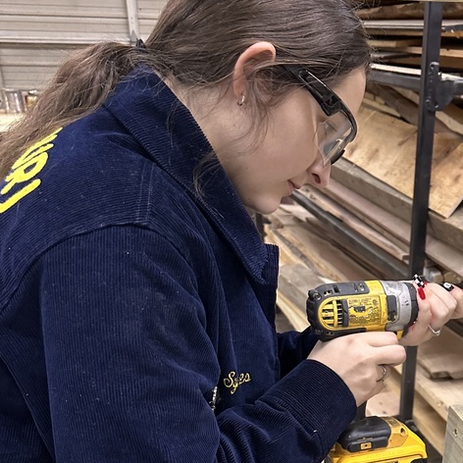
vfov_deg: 34.8
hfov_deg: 35.5
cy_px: 412
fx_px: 696
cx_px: 376
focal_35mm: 46
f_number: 1.78
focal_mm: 6.86
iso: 320
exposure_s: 1/60
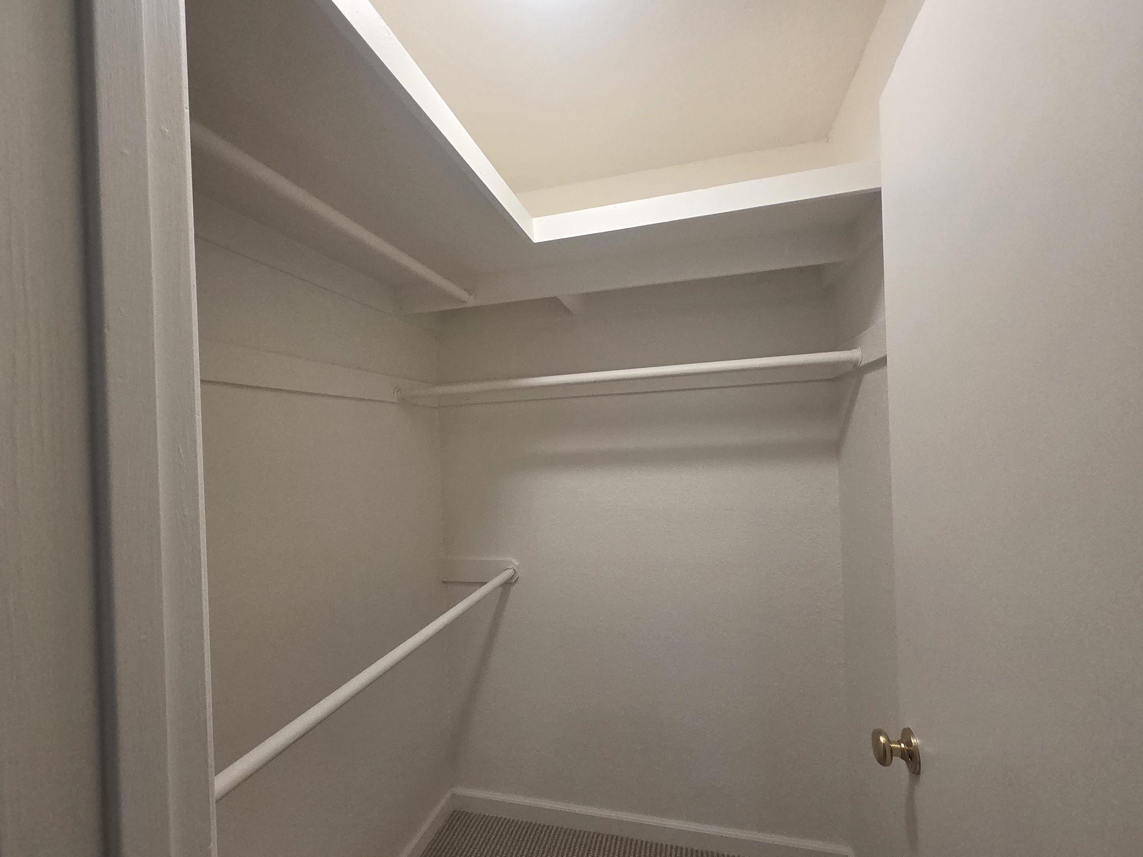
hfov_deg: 102.1
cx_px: 566
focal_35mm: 14
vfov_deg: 85.6
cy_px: 450
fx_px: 462
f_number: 2.2
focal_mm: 2.2
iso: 200
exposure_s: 1/120
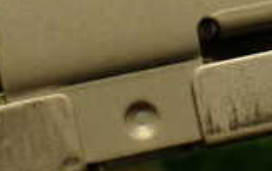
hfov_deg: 16.6
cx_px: 187
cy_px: -10
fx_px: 927
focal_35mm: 125
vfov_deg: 10.4
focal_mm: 5.79
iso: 200
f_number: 2.4
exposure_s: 1/30
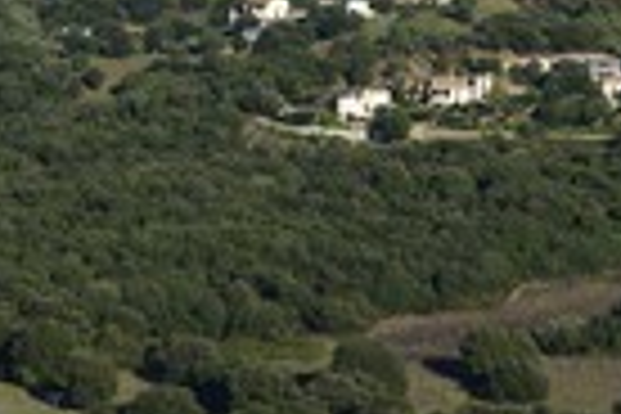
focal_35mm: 213
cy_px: -176
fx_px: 3674
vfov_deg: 6.4
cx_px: 558
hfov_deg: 9.6
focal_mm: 70
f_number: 8
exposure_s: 1/1000
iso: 400
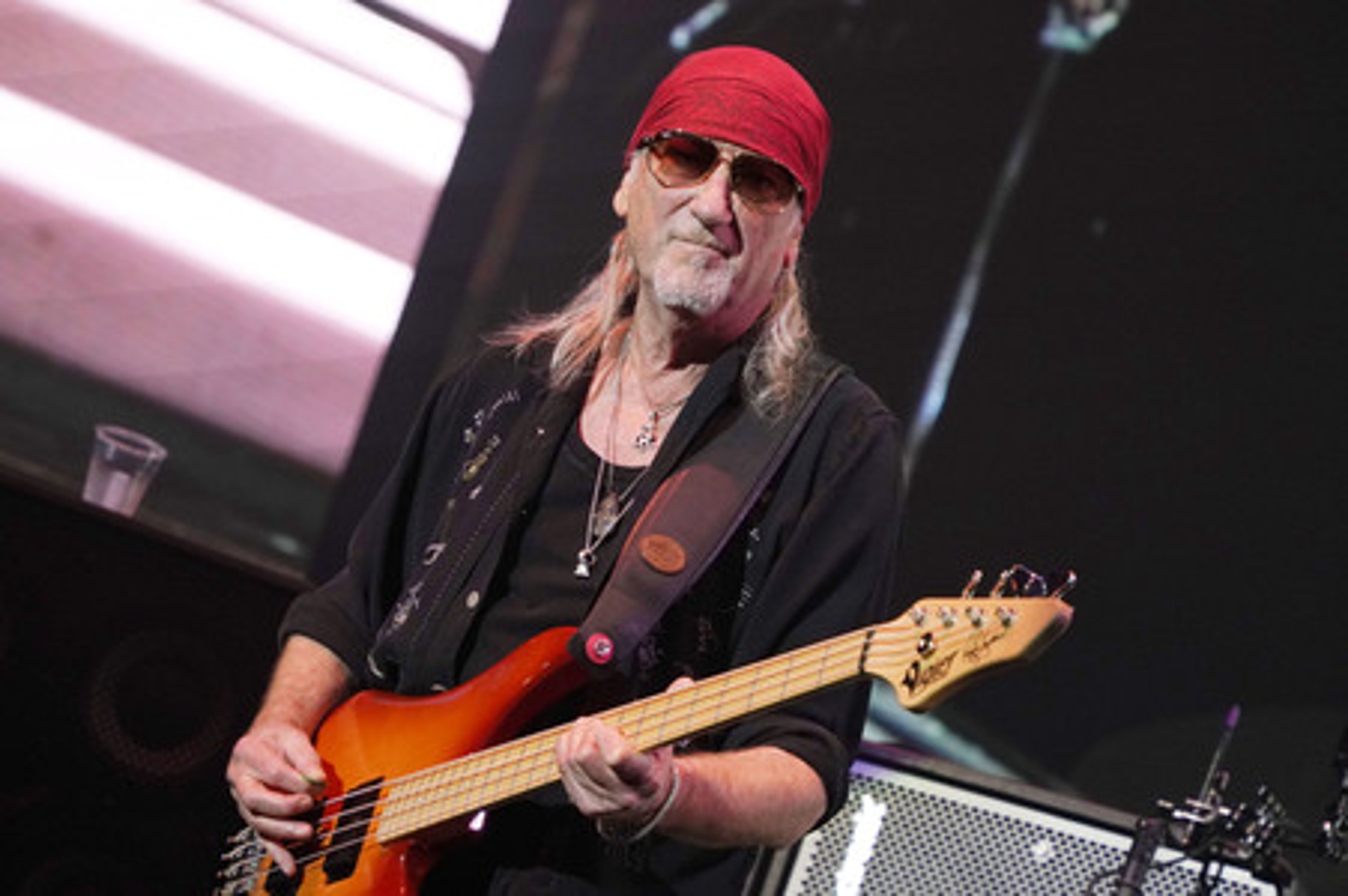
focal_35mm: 107
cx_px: 674
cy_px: 448
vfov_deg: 12.8
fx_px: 4004
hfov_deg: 19.1
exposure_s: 1/400
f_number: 5
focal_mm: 107
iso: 1600
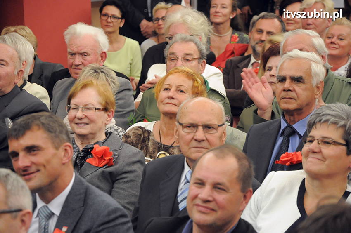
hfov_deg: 13.1
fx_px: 1534
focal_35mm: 158
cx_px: 176
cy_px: 116
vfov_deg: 8.7
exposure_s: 1/80
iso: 2500
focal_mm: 105
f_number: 5.6
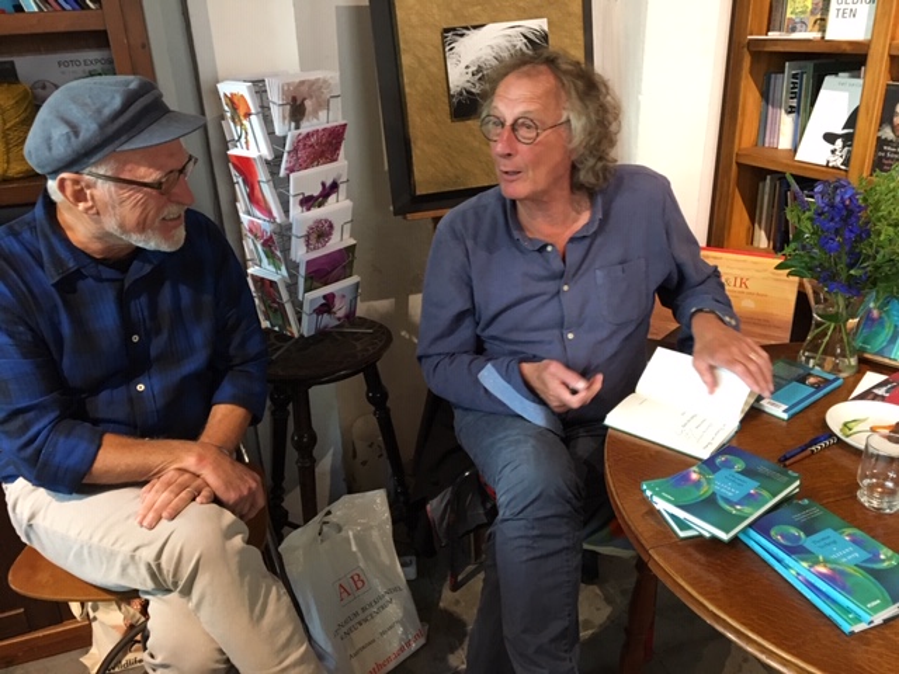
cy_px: 337
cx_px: 450
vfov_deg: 48.2
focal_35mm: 29
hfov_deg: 61.7
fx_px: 753
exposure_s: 1/25
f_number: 2.2
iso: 200
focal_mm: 4.15
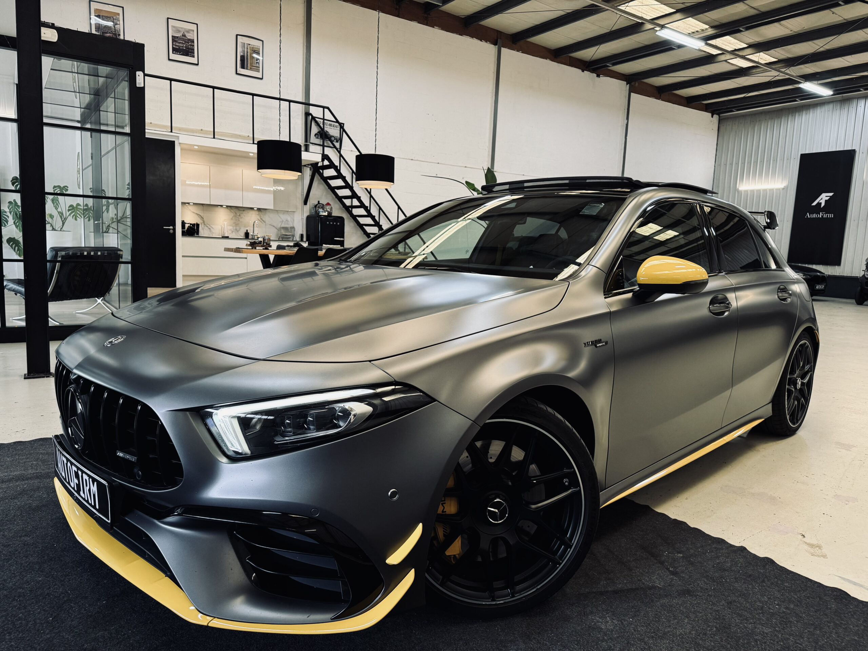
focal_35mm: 24
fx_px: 602
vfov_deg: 56.8
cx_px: 434
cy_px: 326
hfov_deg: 71.6
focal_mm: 6.76
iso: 160
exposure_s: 1/66
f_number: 1.78
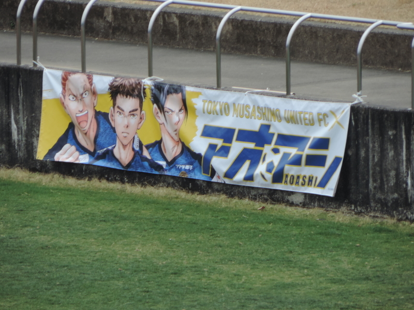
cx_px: 207
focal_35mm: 750
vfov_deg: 2.0
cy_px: 155
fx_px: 8970
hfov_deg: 2.6
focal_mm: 133.7
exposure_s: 1/400
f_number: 5.1
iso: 125
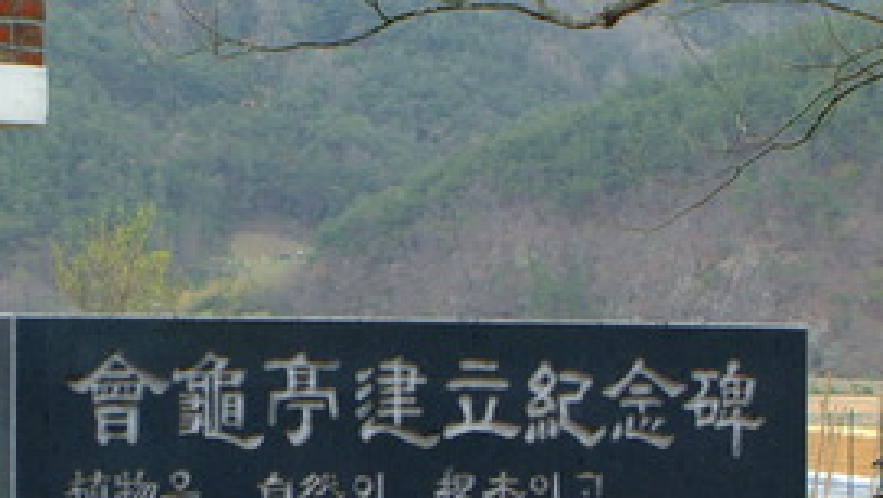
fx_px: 3609
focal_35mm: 154
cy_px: 635
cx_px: 380
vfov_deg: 7.8
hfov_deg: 13.9
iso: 200
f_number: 5.6
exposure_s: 1/125
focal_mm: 38
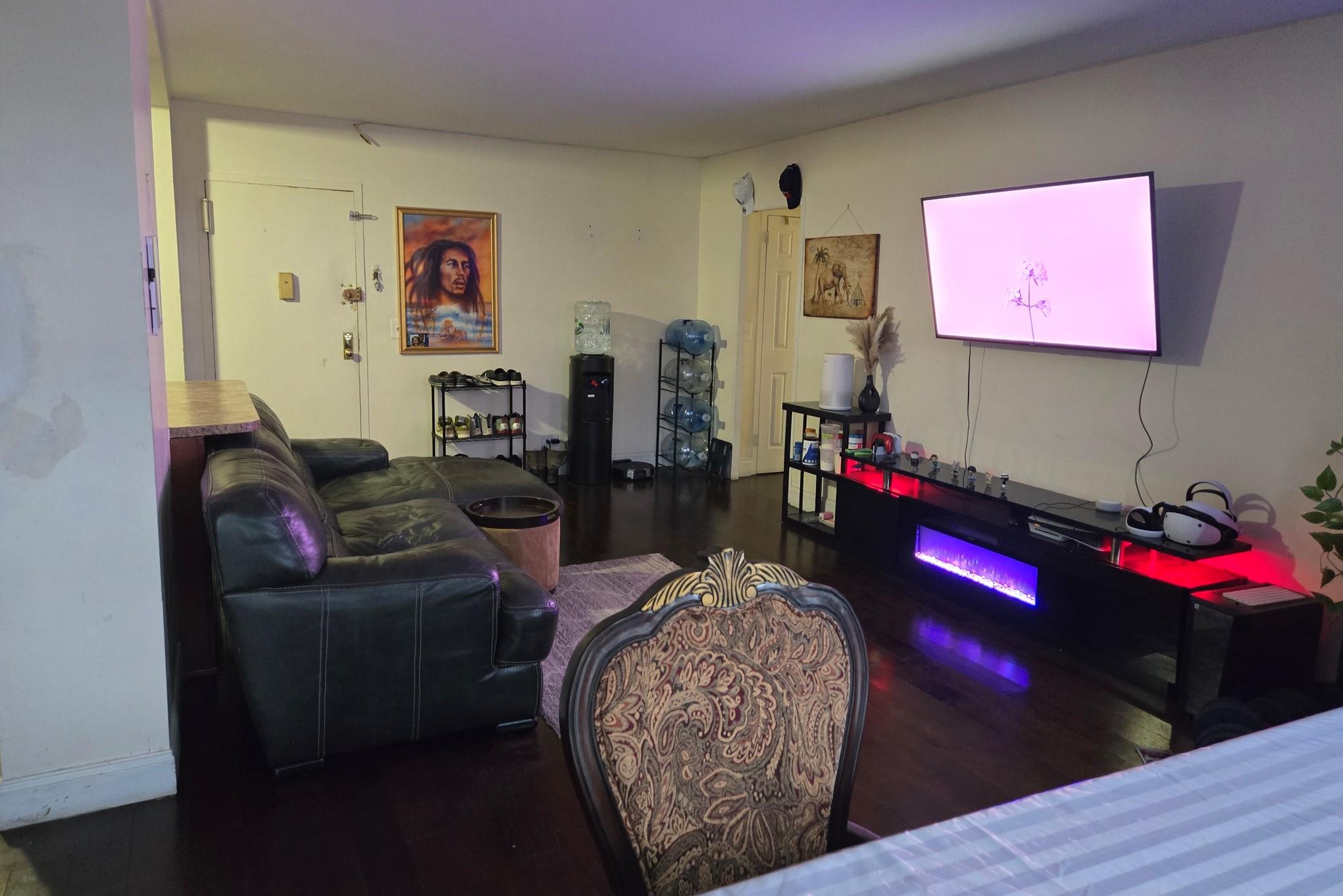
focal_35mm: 24
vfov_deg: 53.1
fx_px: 895
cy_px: 417
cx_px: 672
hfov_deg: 73.7
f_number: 1.8
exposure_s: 1/42
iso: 1250
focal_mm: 5.4
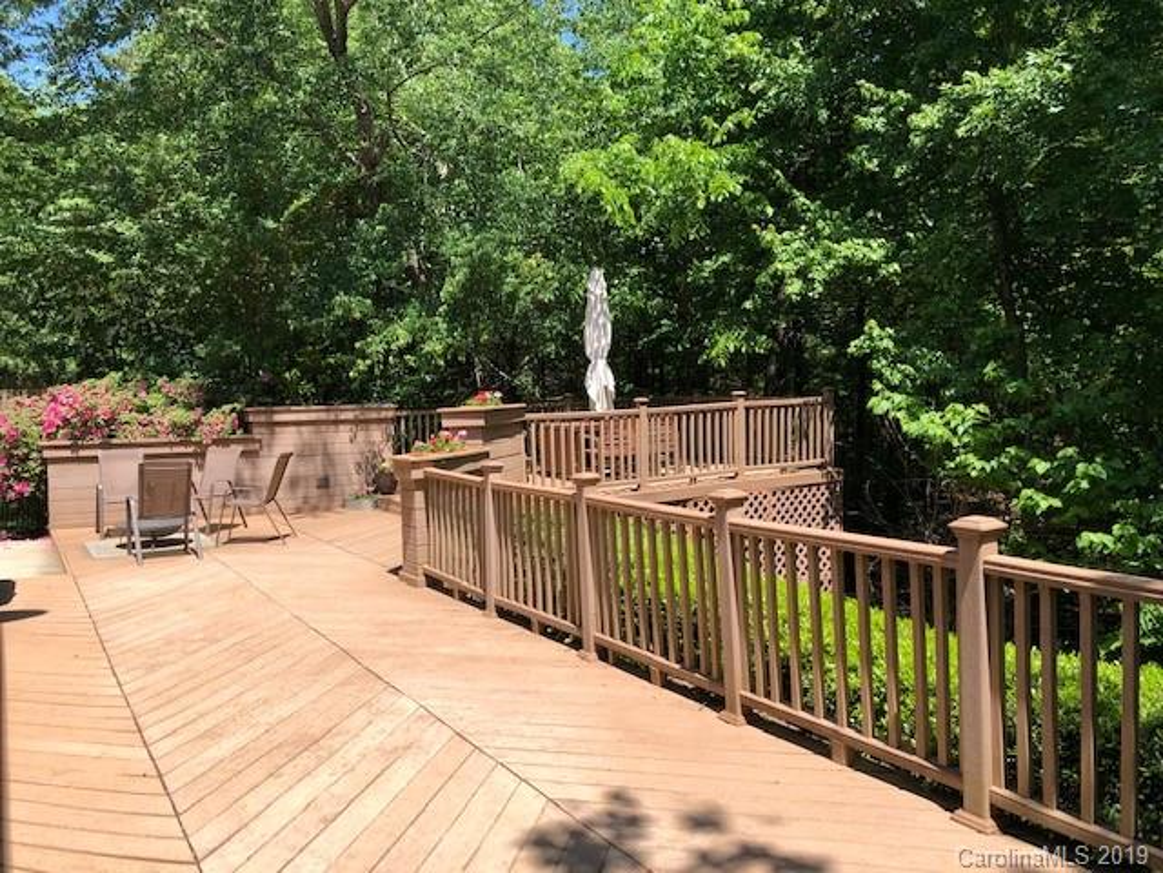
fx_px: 941
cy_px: 436
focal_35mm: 28
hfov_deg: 63.4
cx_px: 582
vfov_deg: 49.7
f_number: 1.8
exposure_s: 1/842
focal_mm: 4
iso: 20
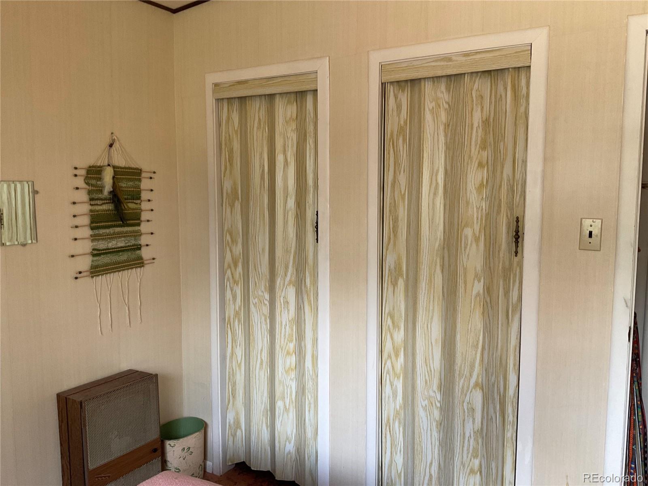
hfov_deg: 61.7
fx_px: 543
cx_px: 324
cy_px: 243
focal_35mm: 29
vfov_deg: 48.2
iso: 64
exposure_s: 1/65
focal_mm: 3
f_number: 1.8
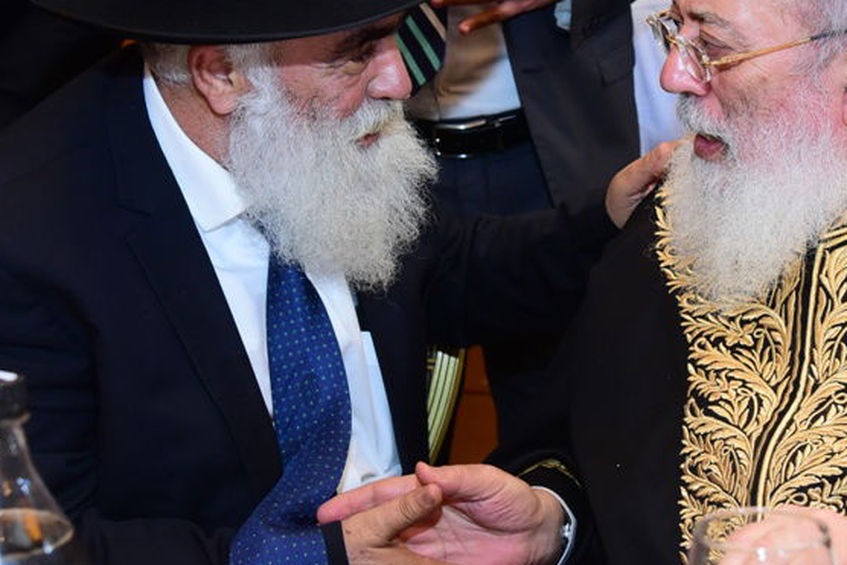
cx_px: 492
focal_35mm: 81
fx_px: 1906
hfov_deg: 25.0
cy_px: 180
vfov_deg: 16.8
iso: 2000
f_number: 5
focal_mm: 44
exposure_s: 1/100
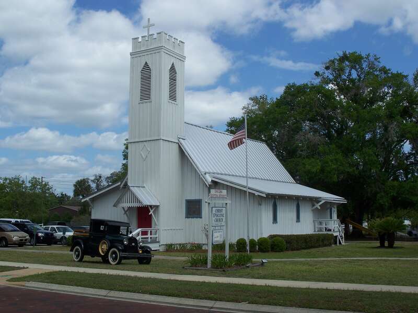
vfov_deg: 33.6
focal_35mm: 43
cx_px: 209
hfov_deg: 43.9
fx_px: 519
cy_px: 156
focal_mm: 9.1
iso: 64
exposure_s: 1/640
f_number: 4.5
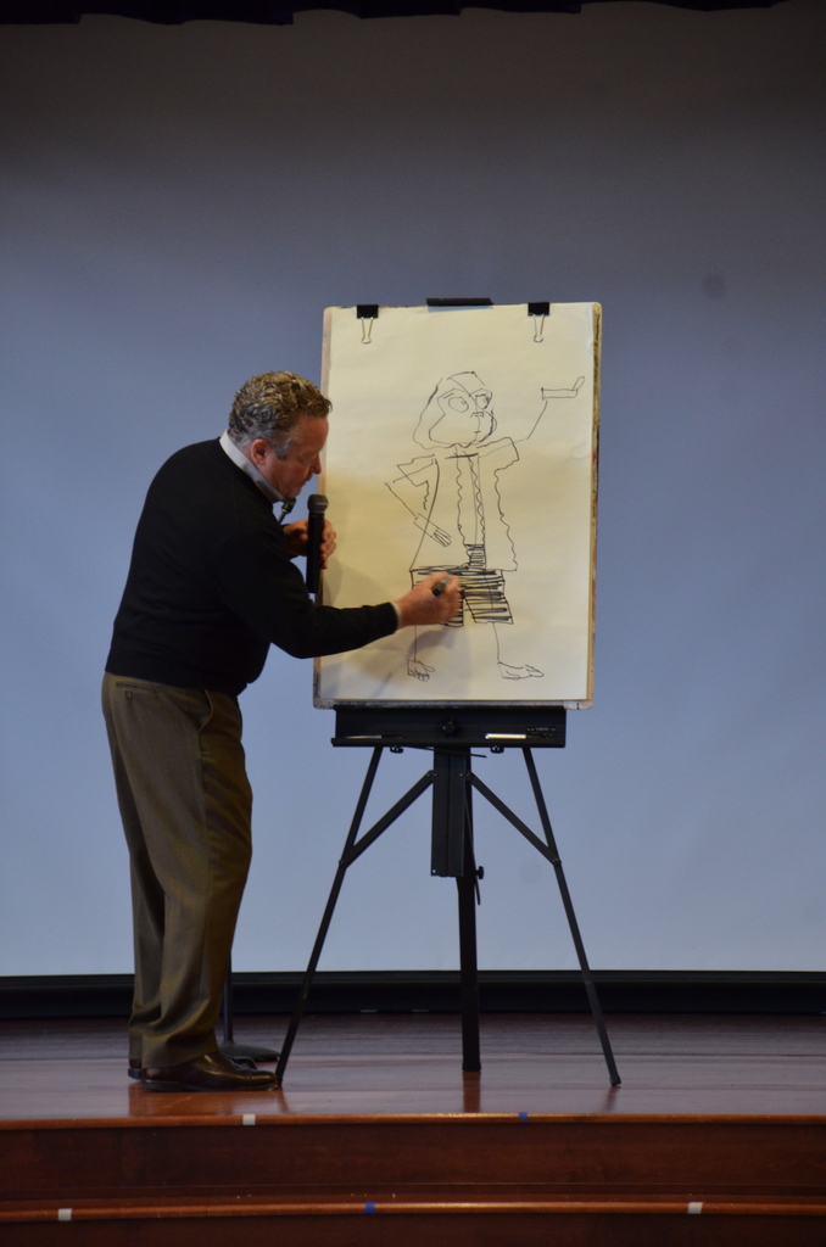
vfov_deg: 13.1
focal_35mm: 158
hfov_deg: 8.7
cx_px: 413
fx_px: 5446
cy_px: 624
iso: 1250
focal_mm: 105
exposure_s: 1/30
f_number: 5.6
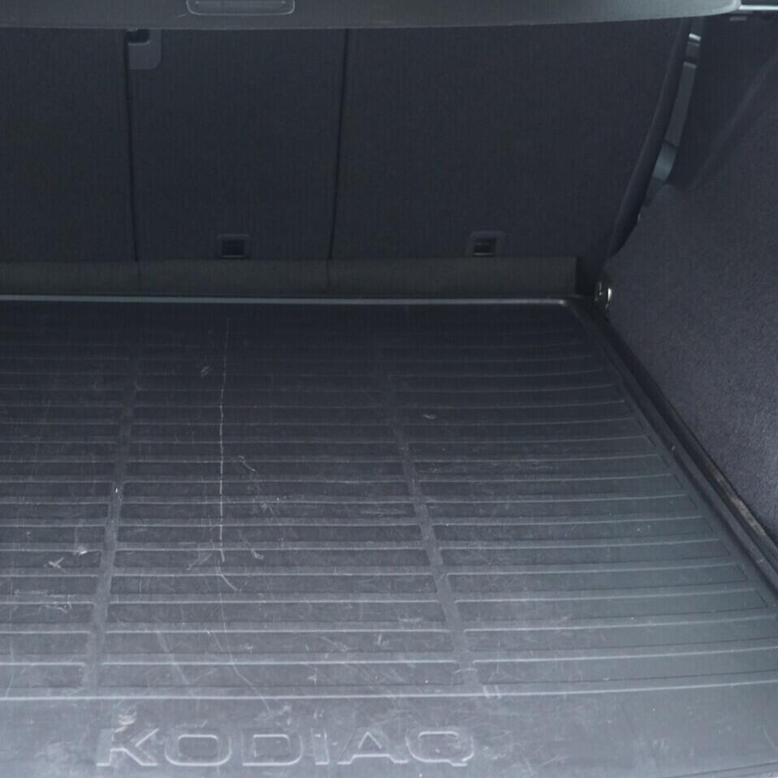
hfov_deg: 36.3
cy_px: 389
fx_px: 1170
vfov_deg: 36.8
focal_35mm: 46
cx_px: 240
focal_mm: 24
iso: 1600
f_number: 2.8
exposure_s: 1/40
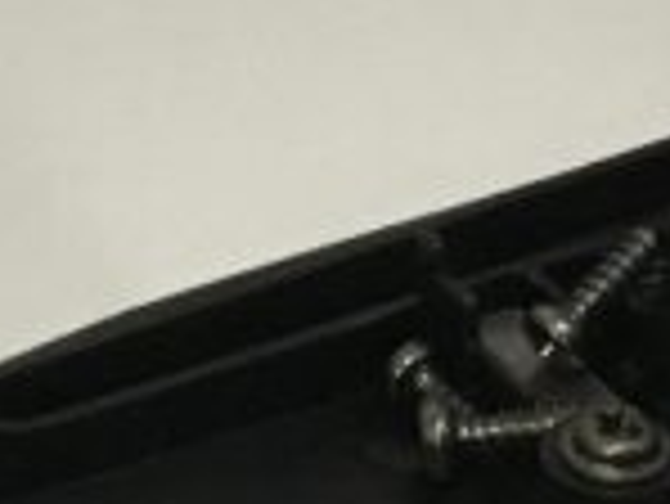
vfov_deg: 7.0
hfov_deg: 9.3
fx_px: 4126
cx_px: 463
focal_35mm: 213
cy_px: 320
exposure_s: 1/30
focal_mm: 3.3
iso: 200
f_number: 2.4
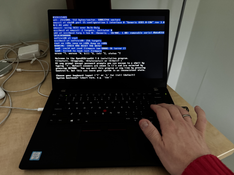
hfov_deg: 71.6
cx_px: 117
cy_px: 88
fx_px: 162
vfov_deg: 56.8
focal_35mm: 24
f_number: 1.78
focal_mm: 6.76
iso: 1000
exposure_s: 1/37
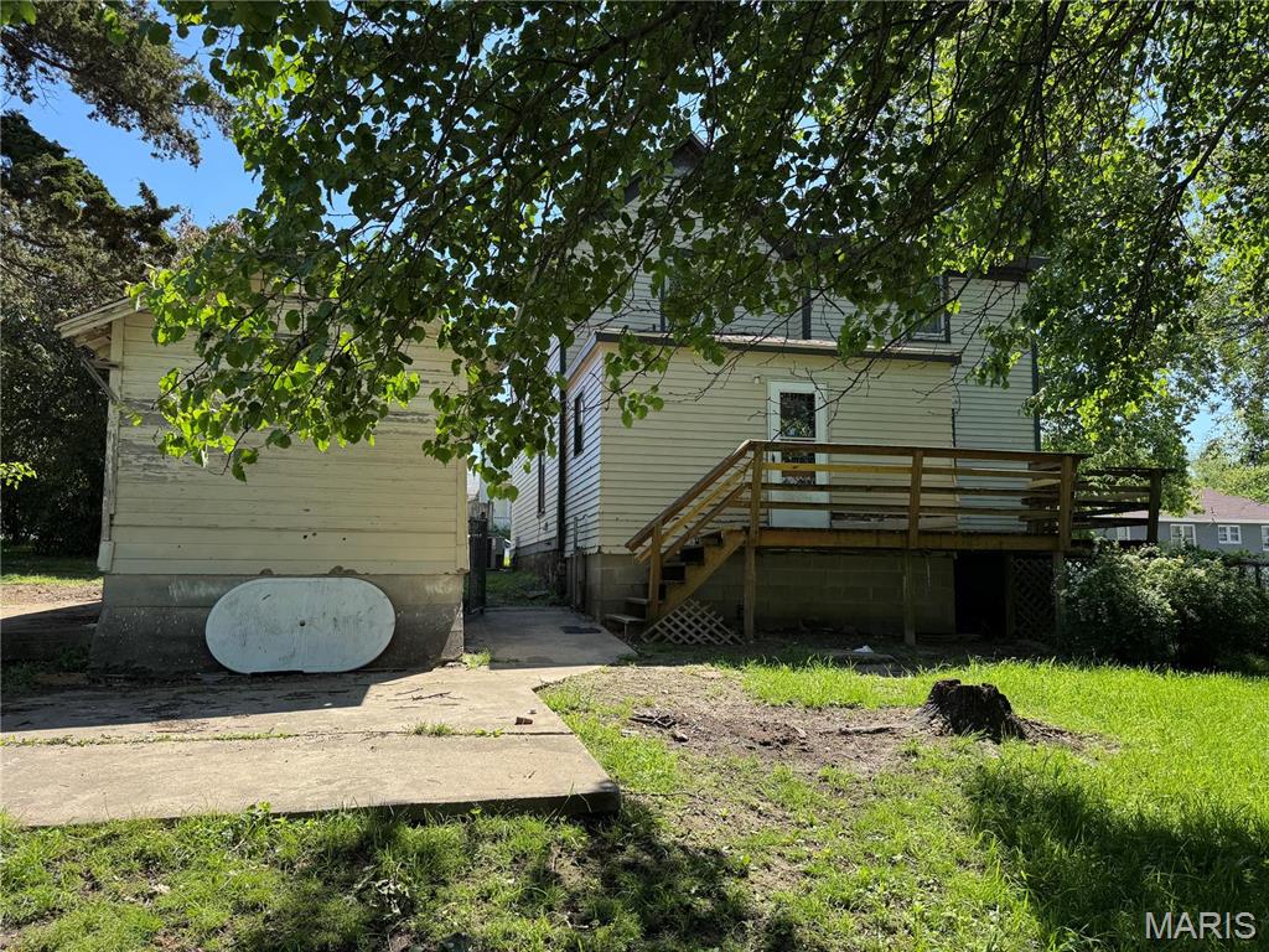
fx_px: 880
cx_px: 634
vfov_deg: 56.8
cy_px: 476
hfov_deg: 71.6
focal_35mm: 24
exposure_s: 1/1112
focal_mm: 6.76
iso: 80
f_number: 1.78
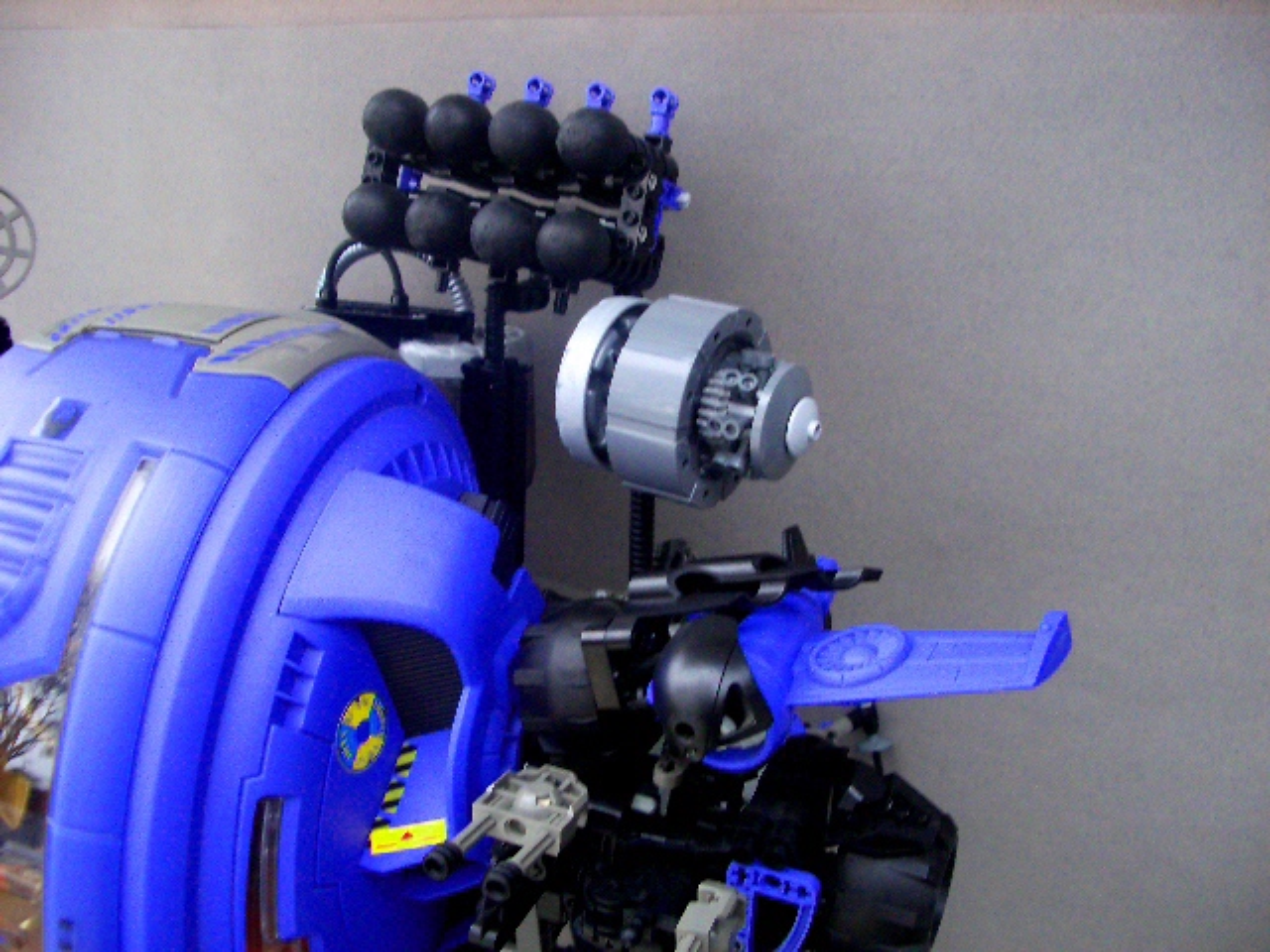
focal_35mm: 35
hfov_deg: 52.6
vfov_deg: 40.7
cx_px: 635
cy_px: 476
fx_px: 1284
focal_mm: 5.8
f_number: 2.6
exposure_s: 1/60
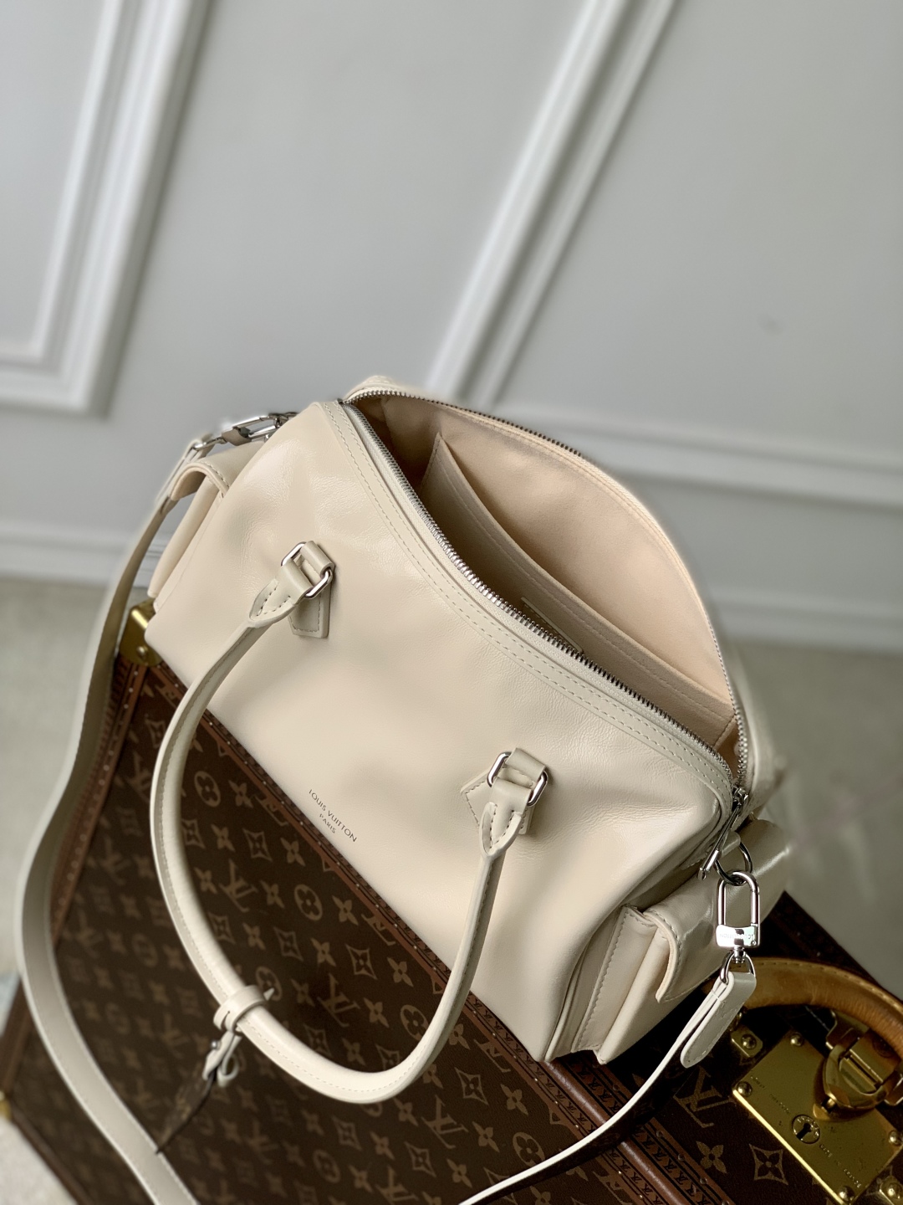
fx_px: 1809
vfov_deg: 36.8
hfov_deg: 28.0
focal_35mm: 52
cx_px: 452
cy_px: 602
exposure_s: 1/122
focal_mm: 6
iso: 64
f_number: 2.4
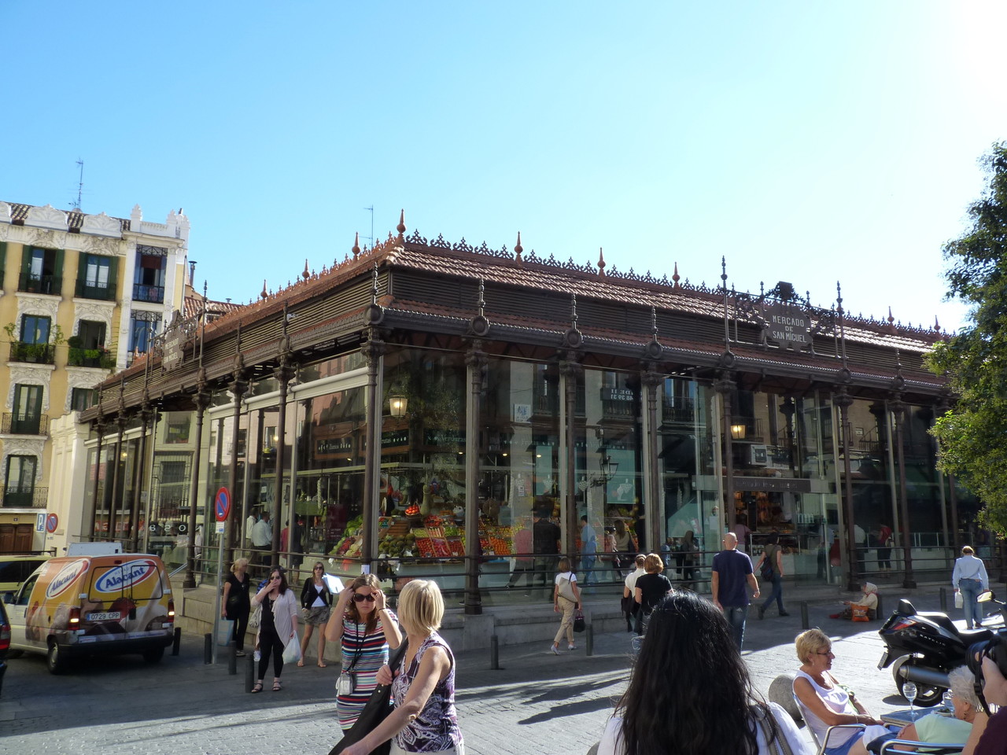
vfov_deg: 51.4
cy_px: 378
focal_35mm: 27
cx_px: 504
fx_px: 785
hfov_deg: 65.3
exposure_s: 1/250
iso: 125
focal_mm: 4.8
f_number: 4.5
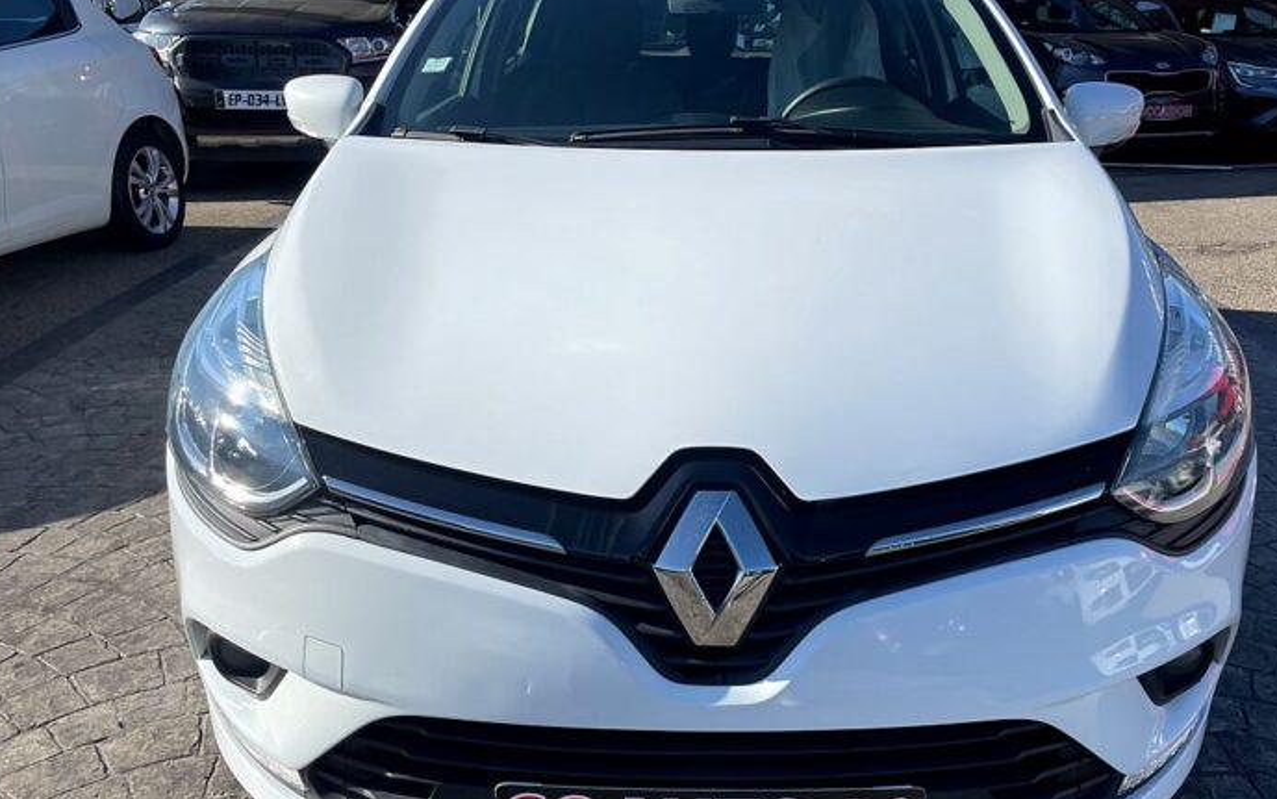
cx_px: 725
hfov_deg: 59.4
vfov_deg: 39.4
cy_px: 438
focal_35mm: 32
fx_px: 1114
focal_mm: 4.2
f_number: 1.6
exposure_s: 1/4132
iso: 32
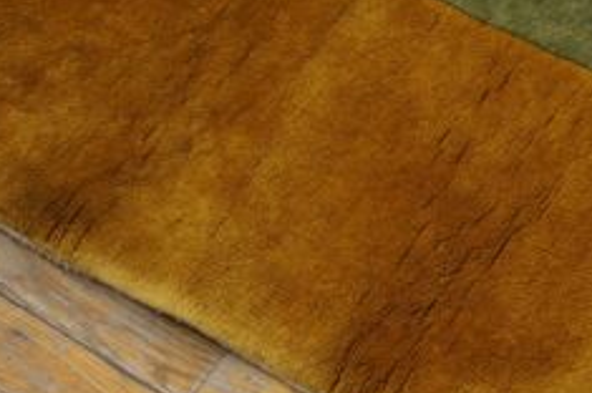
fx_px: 1133
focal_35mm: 69
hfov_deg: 26.2
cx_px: 703
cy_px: 241
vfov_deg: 19.6
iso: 800
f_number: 4
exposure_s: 1/60
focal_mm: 18
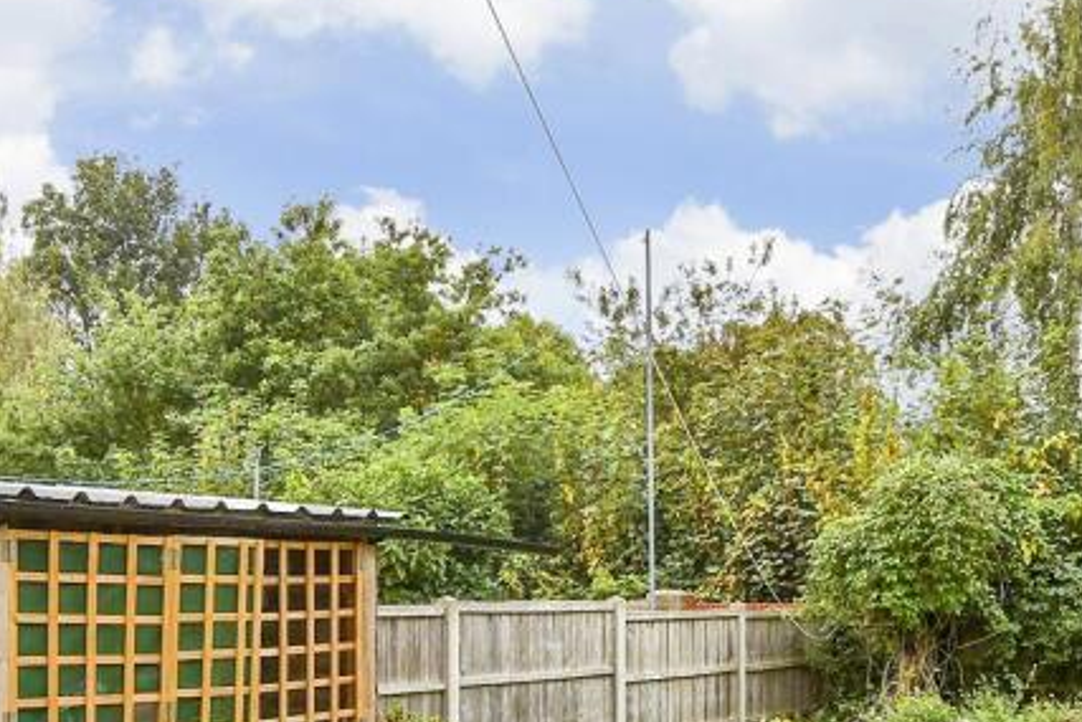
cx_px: 522
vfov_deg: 35.1
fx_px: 1082
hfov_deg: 53.1
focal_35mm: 36
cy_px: 624
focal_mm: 10
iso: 320
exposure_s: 1/160
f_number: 8
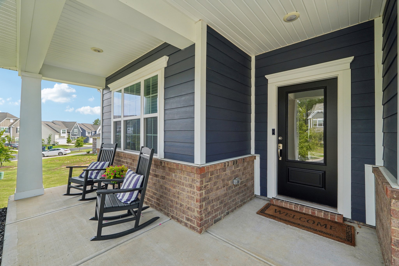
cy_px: 133
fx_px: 166
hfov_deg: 100.4
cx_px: 200
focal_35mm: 15
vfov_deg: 77.3
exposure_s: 1/30
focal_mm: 10
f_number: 8
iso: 125
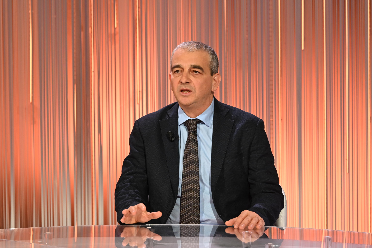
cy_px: 125
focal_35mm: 181
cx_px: 186
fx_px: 1870
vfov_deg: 7.6
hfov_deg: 11.4
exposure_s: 1/100
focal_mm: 120
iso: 560
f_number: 6.3
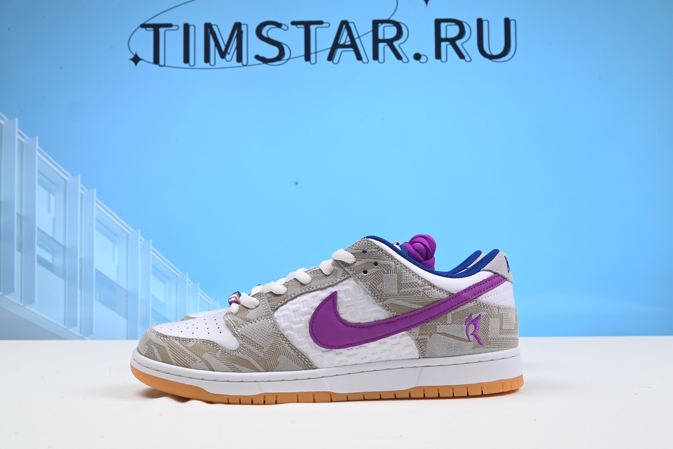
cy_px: 224
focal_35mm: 40
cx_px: 336
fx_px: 748
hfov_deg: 48.4
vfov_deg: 33.4
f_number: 16
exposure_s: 1/2.5
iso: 100
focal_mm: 40
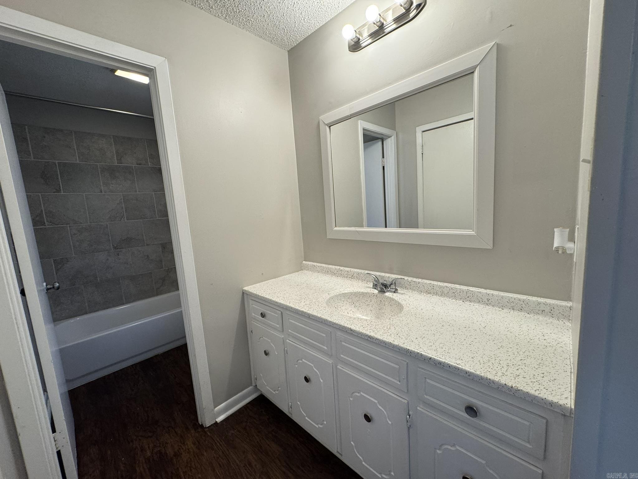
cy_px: 240
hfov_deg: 102.1
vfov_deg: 85.7
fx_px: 258
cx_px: 319
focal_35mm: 14
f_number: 2.2
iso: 160
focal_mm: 2.22
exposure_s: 1/120
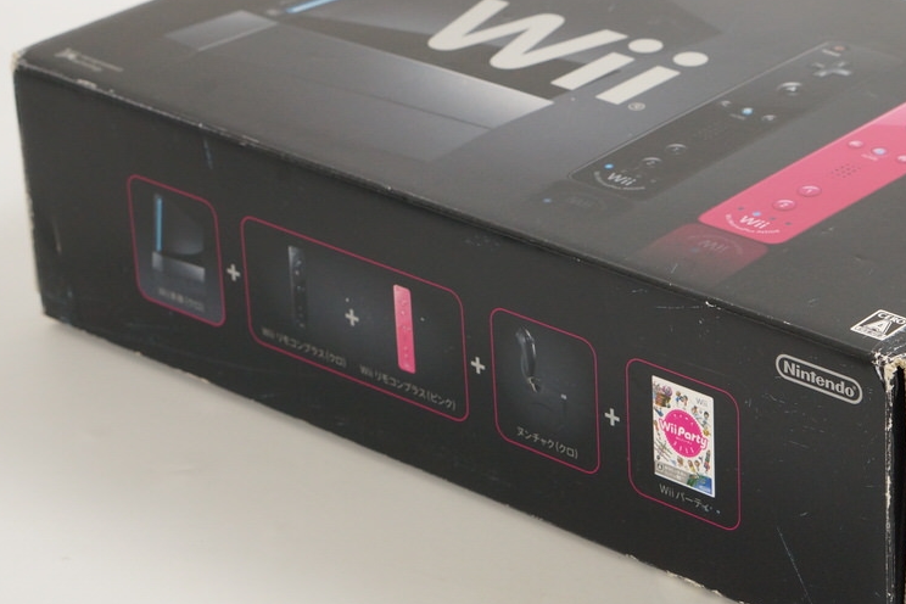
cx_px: 666
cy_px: 267
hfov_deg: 16.8
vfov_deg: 11.3
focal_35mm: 121
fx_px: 3045
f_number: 6.3
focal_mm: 50
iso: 800
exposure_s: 1/80
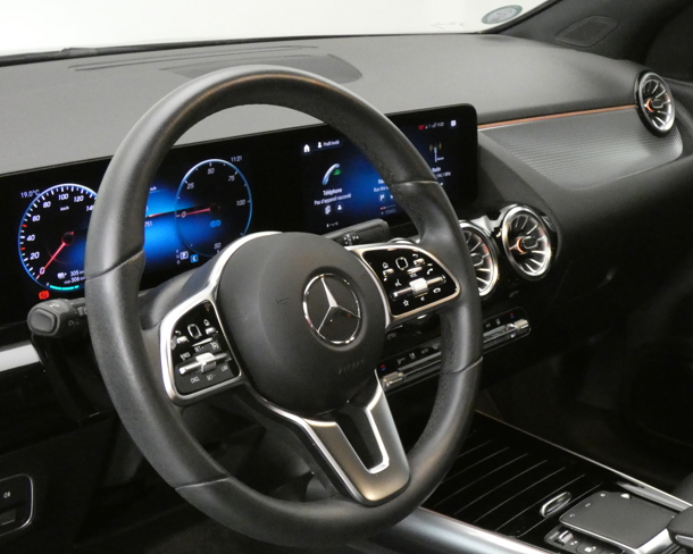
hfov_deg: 34.0
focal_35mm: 55
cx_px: 416
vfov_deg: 27.6
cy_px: 299
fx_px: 1128
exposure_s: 1/20
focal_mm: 7.8
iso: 1600
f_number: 3.7
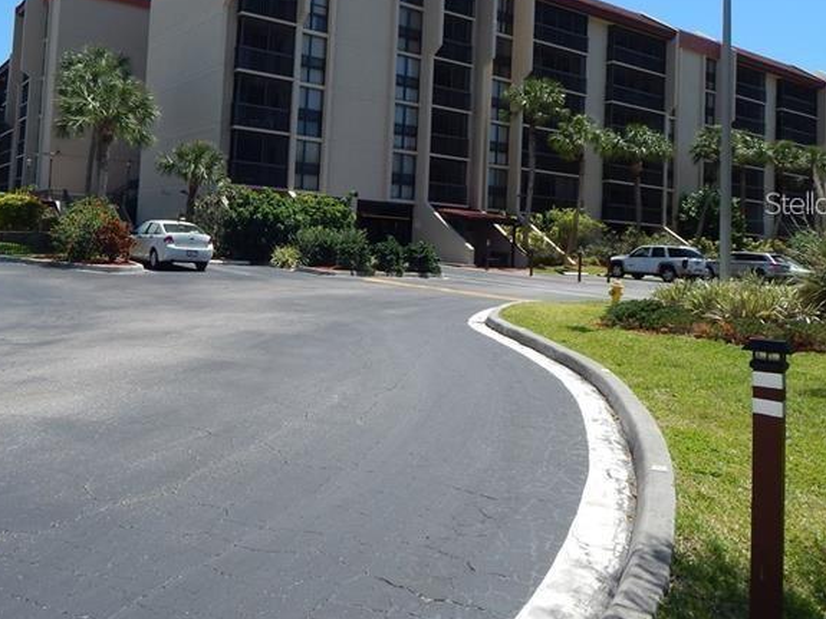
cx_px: 326
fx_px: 763
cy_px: 203
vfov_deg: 43.5
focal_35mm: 32
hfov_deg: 56.3
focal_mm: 4
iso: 125
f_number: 3
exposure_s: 1/1500
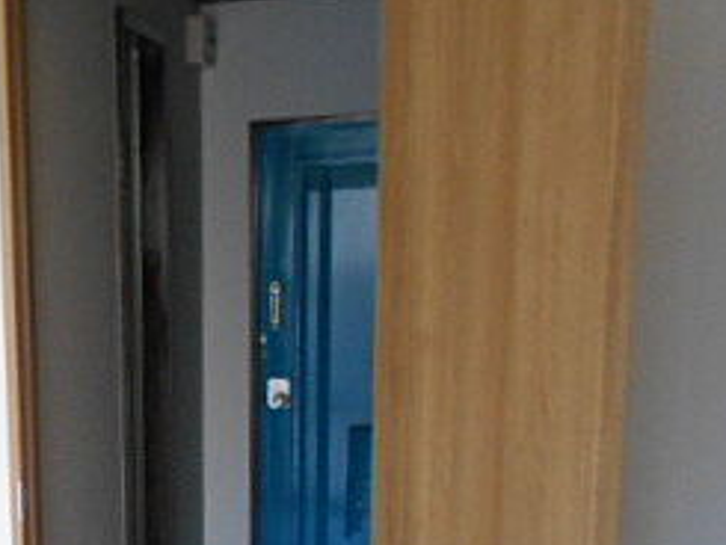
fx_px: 1427
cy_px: 560
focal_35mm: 68
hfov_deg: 26.4
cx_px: -65
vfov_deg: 20.8
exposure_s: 1/30
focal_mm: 4.6
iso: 400
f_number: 3.2
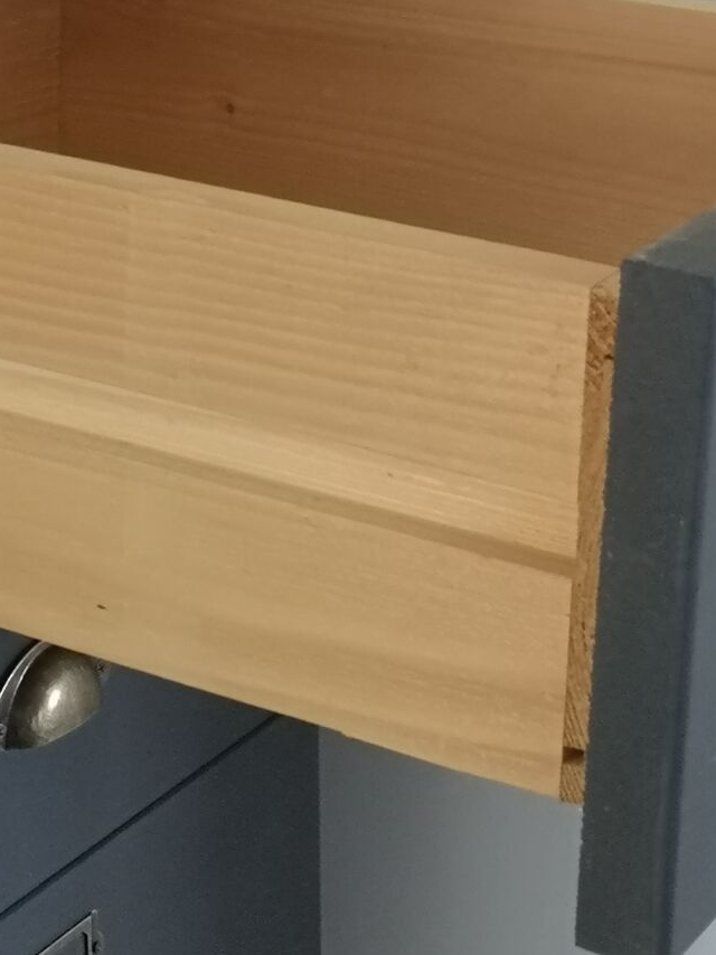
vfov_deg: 20.5
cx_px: 232
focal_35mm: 94
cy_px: 110
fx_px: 2594
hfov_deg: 15.7
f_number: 1.8
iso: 400
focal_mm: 3.95
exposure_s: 1/25
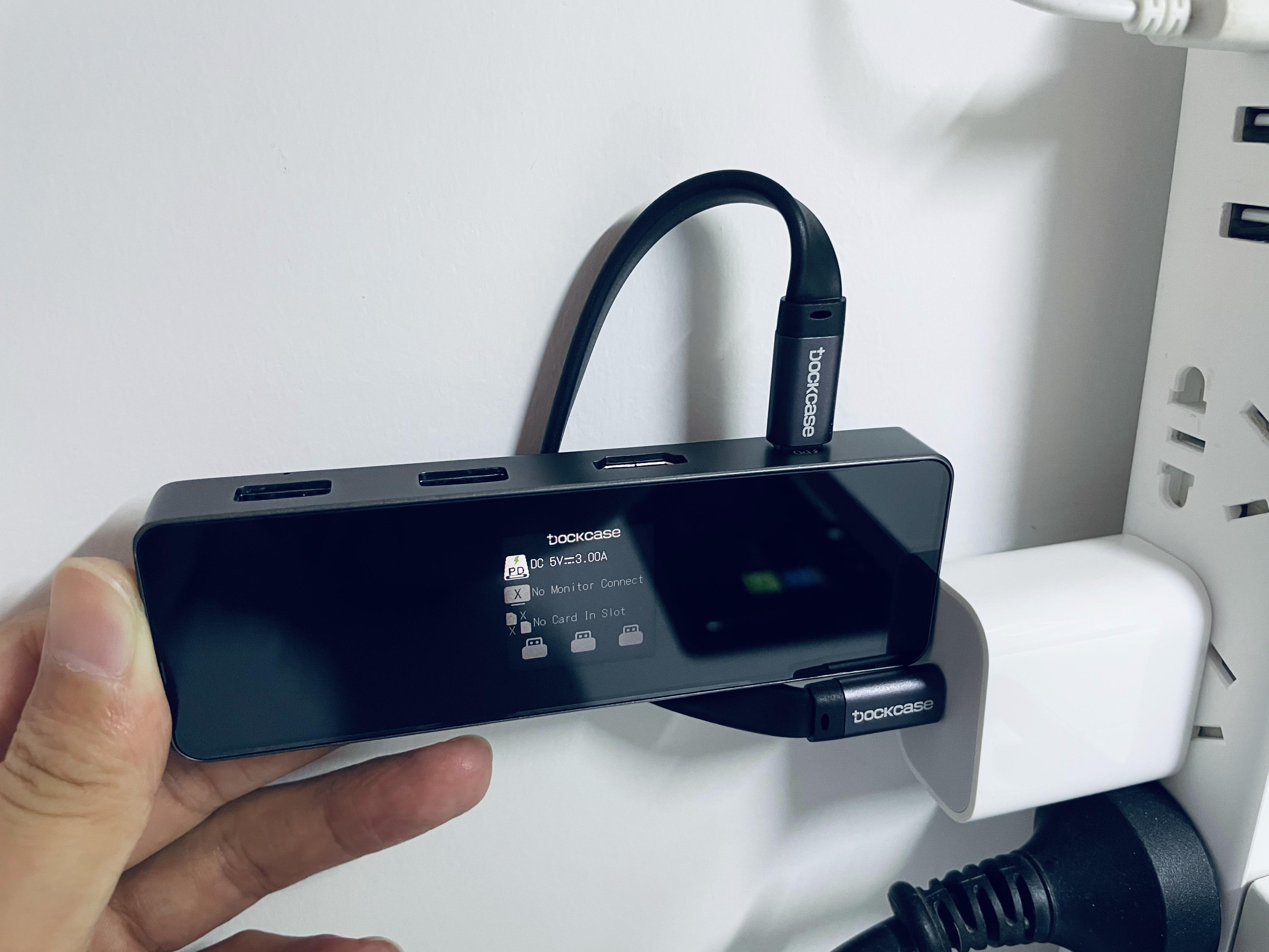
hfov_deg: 67.3
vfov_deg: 53.1
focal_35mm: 26
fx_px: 953
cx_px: 634
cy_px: 476
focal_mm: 4.2
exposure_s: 1/60
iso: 200
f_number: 1.6
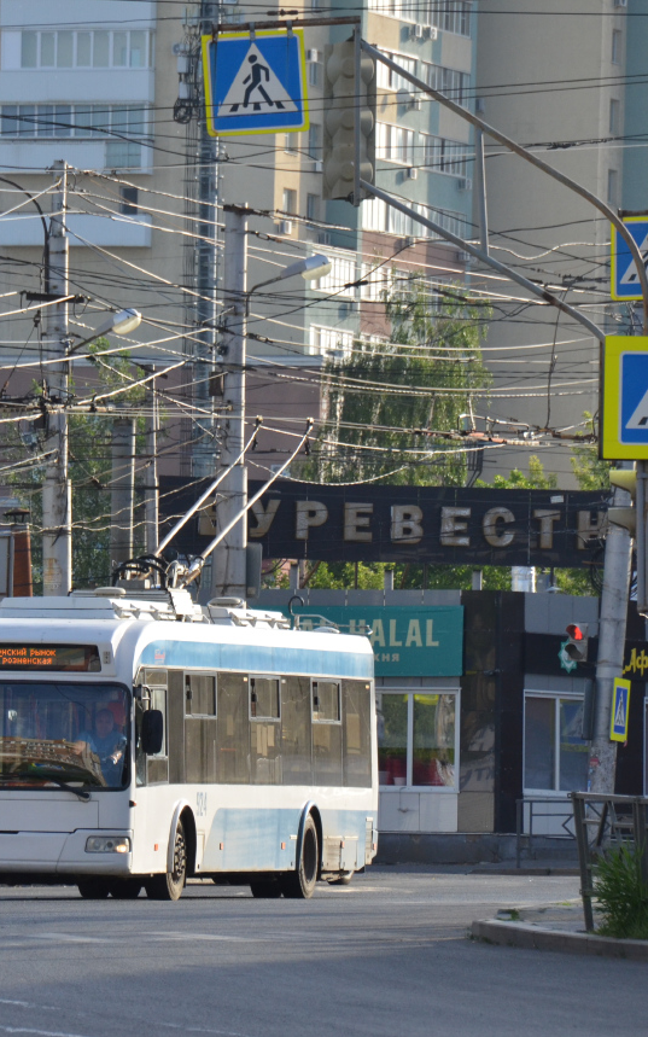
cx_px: 168
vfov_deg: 4.5
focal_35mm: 462
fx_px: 13052
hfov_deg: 2.8
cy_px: 518
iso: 640
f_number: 8
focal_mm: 200
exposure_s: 1/1000
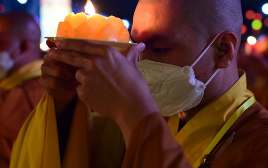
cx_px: 136
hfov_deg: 30.2
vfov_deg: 19.1
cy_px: 62
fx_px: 497
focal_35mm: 68
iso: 1000
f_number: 3.2
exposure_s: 1/20
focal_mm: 50
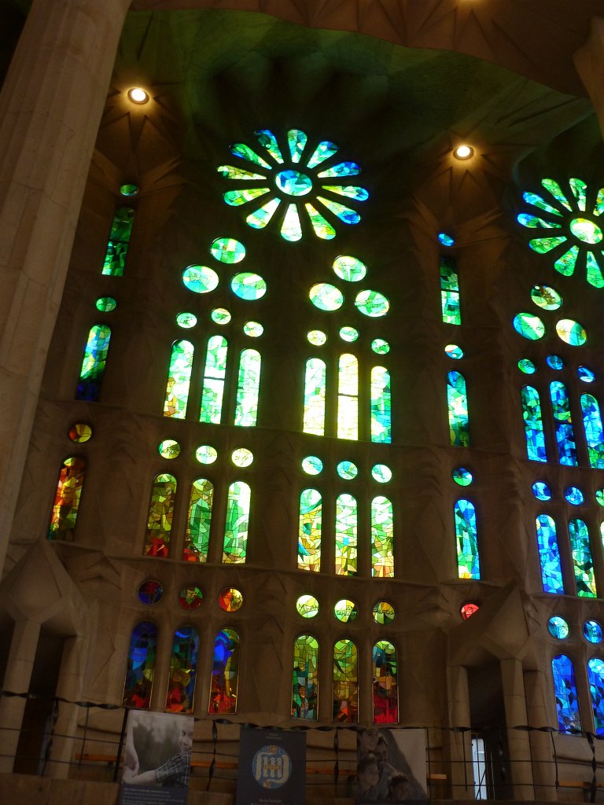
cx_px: 302
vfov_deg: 52.6
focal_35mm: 35
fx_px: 814
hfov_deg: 40.7
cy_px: 402
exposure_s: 1/30
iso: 200
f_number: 3.5
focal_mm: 5.7
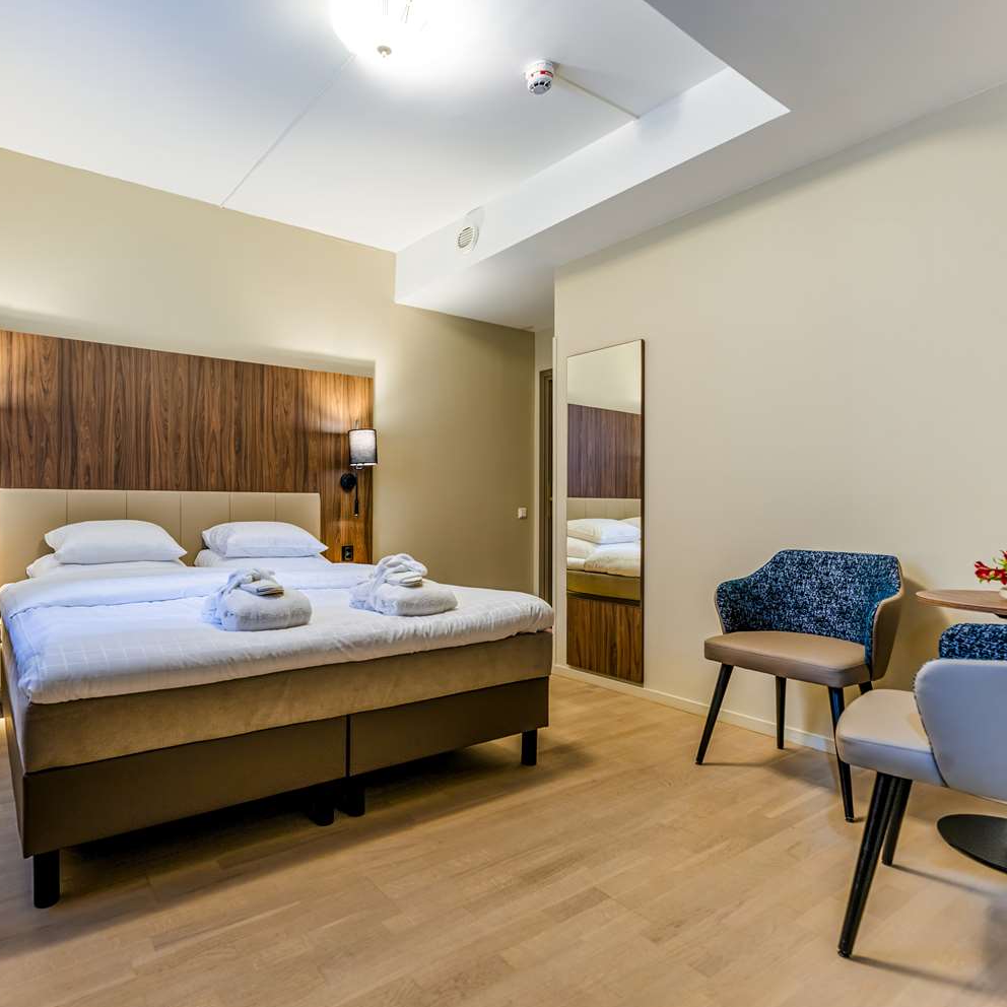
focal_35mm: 18
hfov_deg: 79.5
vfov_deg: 80.7
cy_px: 507
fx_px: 592
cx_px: 388
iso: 400
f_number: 5.6
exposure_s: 1/25
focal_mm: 14
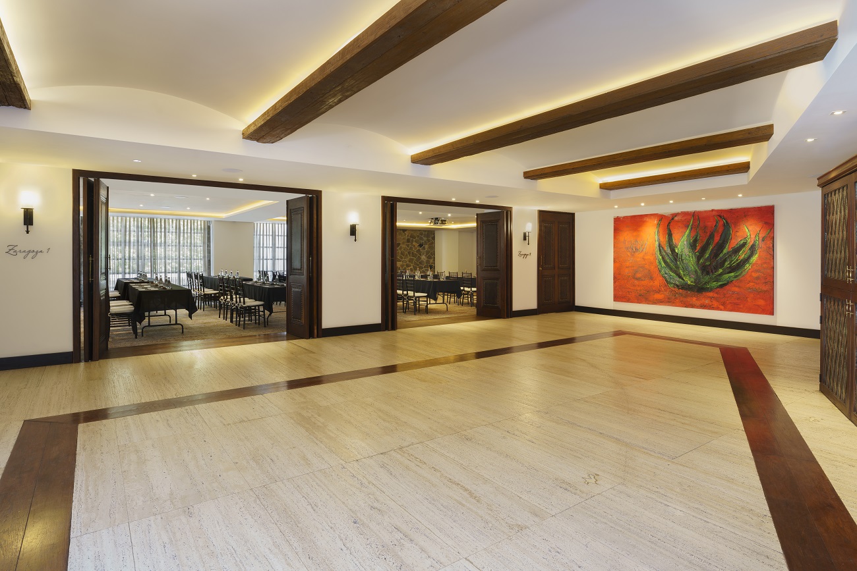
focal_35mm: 20
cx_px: 428
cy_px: 286
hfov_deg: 84.0
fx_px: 476
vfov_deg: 61.9
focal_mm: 20
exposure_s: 5
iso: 50
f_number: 10
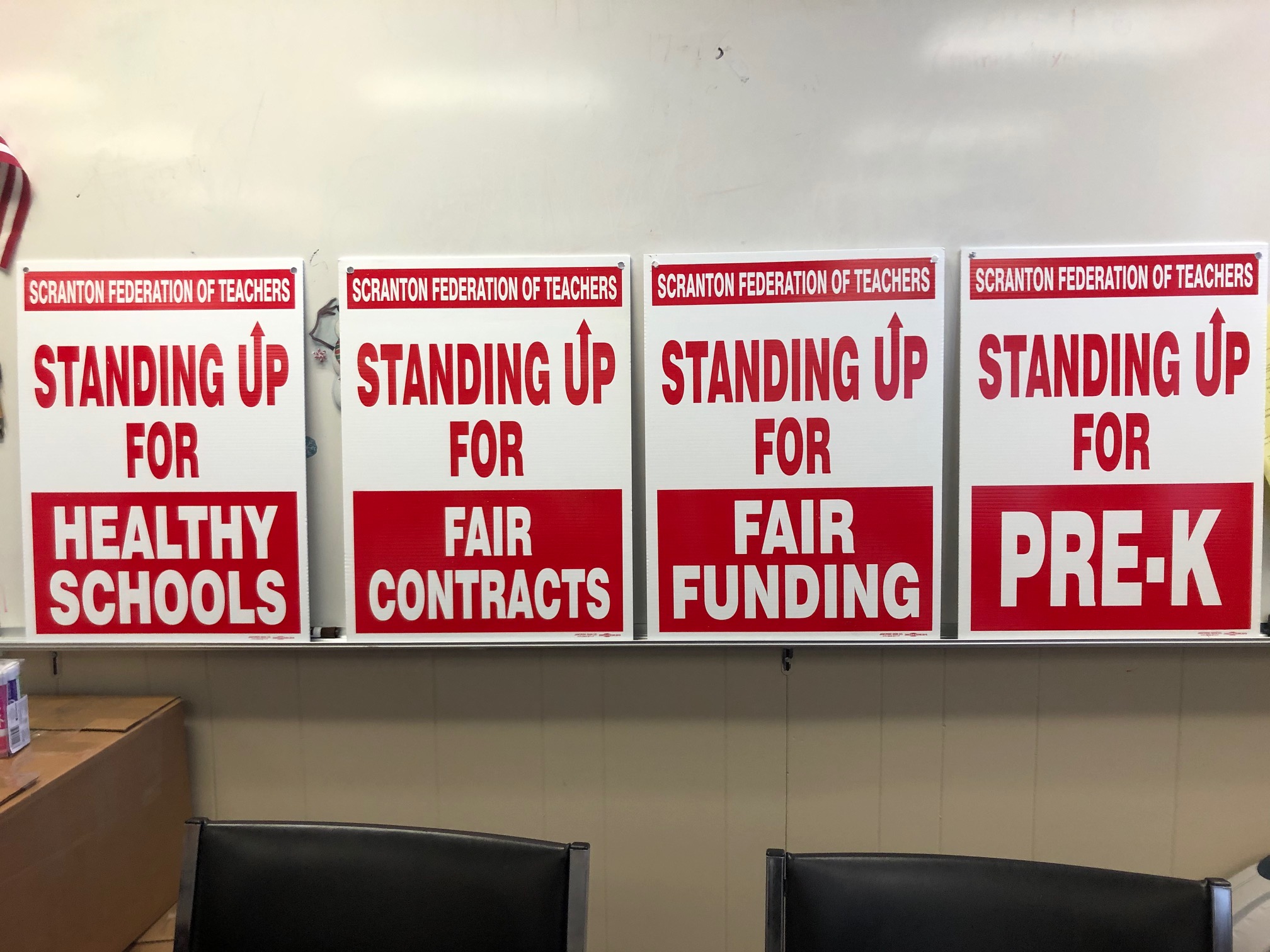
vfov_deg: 49.7
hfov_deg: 63.4
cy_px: 476
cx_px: 635
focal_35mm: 28
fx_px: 1027
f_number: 1.8
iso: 40
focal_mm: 3.99
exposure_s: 1/30
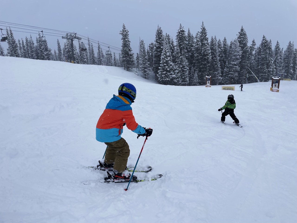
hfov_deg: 67.3
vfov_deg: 53.1
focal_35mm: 26
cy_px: 112
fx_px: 223
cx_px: 148
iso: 32
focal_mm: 4.2
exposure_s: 1/3401
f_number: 1.6
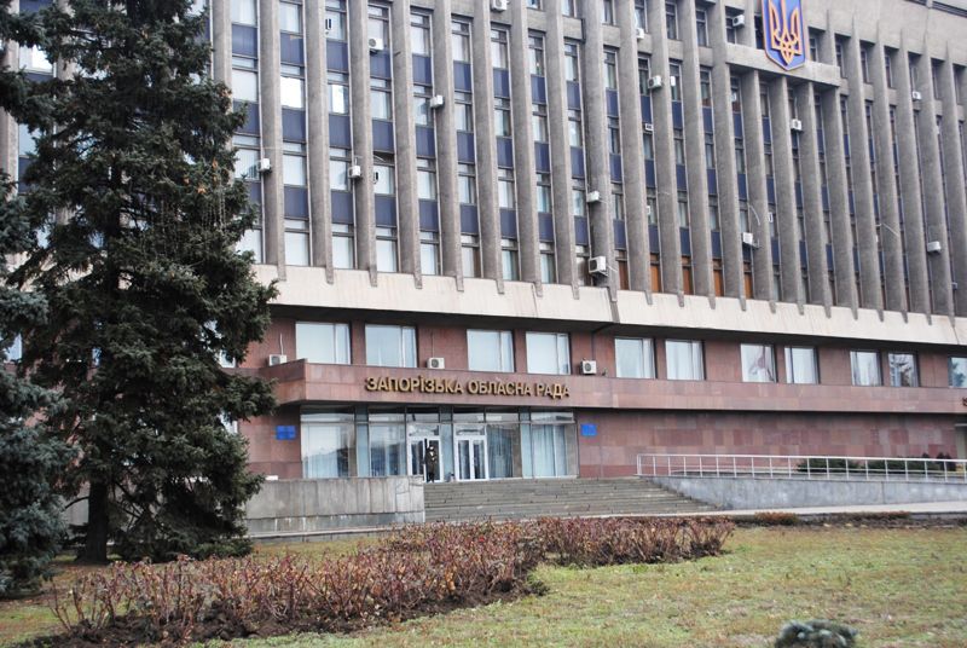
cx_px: 484
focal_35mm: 48
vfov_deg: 28.2
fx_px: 1291
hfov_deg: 41.1
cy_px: 324
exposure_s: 1/100
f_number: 4.8
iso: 200
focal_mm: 32
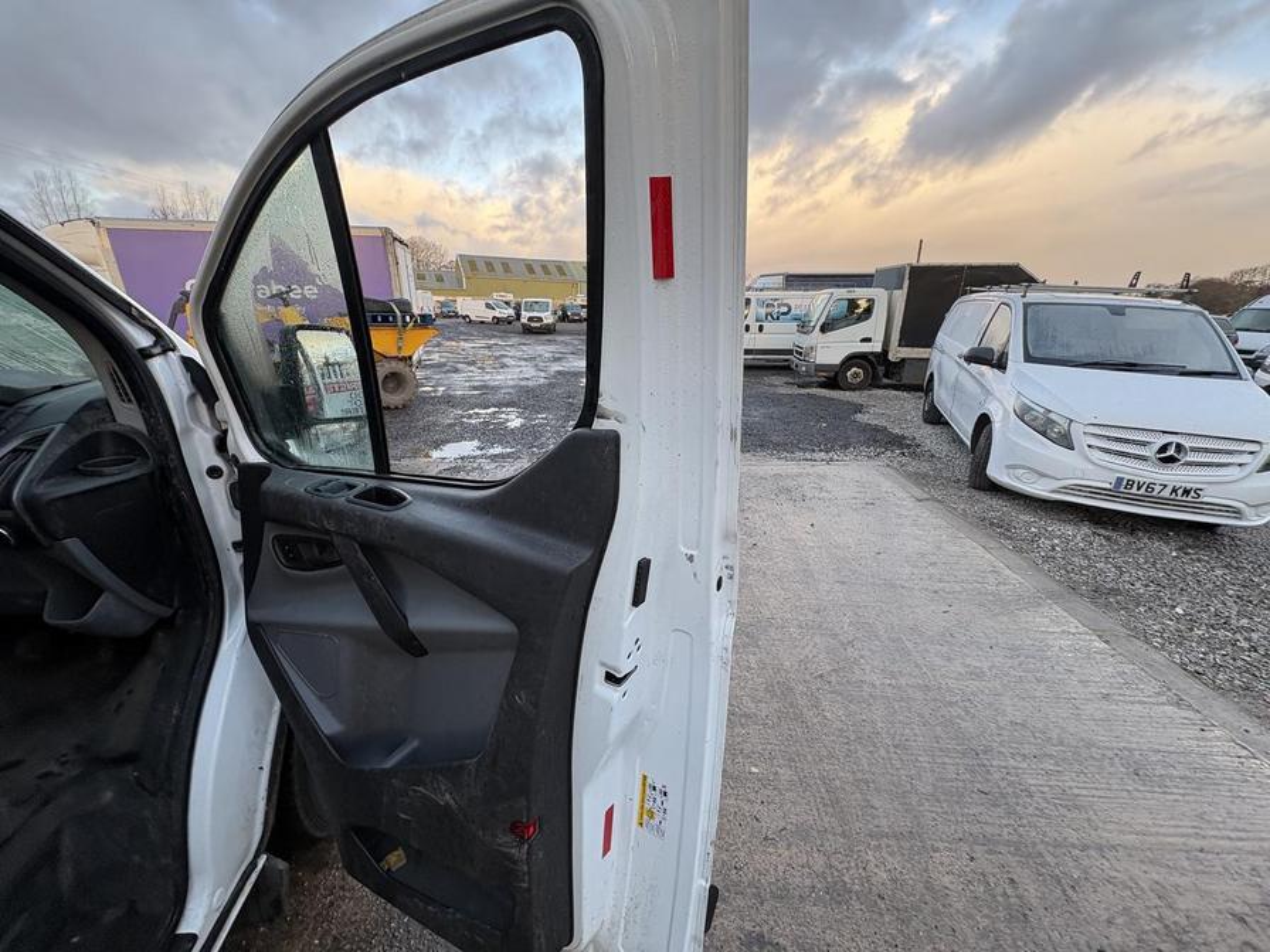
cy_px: 476
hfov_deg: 102.1
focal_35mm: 14
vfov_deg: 85.7
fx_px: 514
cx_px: 635
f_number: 2.2
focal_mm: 2.22
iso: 80
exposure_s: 1/99
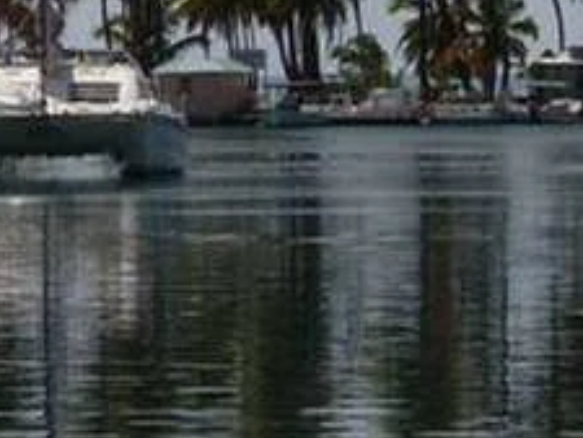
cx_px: 5
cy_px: -3
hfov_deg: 6.4
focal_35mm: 309
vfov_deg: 4.8
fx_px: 5207
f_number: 9.5
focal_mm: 22.74
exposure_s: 1/210
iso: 71
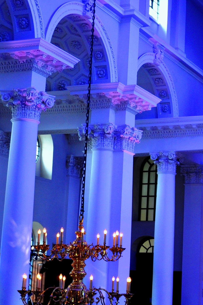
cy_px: 145
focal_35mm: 85
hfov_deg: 15.6
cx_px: 215
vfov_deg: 23.9
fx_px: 722
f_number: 4
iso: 400
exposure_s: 1/15
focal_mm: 25
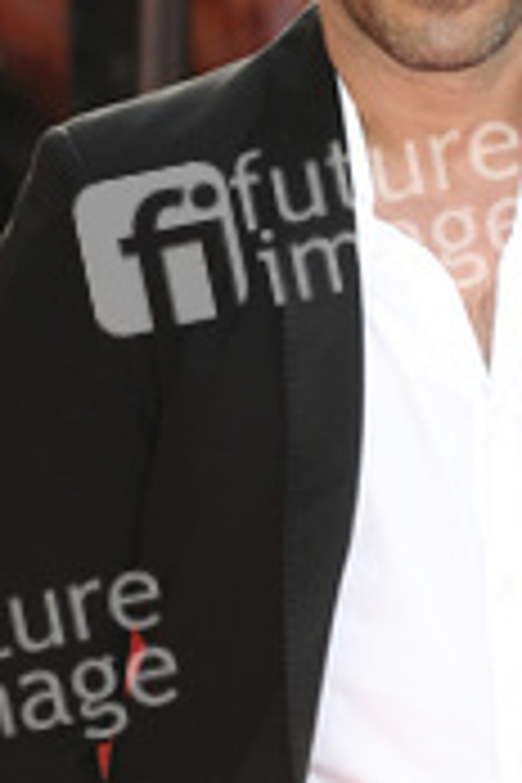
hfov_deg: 5.0
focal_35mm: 276
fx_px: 6003
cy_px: 454
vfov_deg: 7.5
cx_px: 439
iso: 320
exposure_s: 1/200
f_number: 4.5
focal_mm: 80
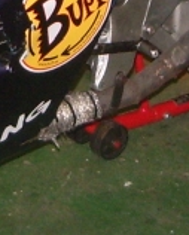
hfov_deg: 7.0
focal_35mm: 221
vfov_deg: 8.7
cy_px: 39
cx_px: -7
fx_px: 1541
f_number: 2.6
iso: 200
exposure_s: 1/40
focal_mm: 5.8
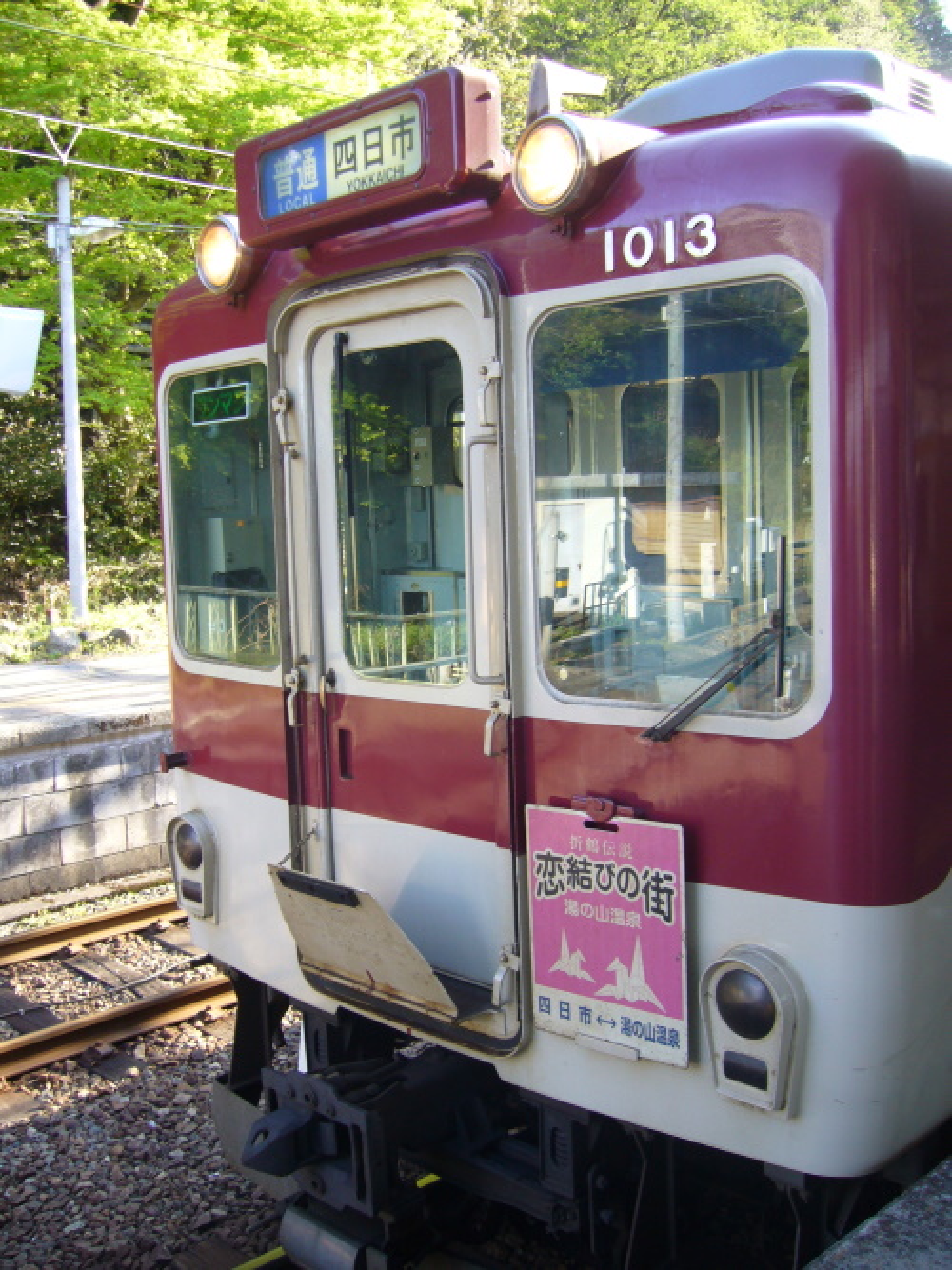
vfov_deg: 52.6
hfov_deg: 40.7
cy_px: 635
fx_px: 1284
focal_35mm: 35
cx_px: 476
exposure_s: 1/80
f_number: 2.8
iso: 80
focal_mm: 5.8
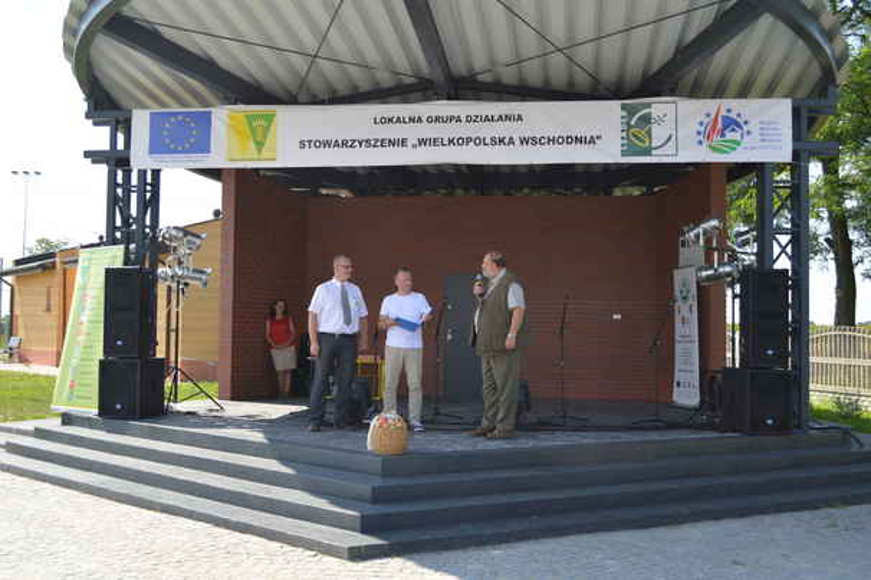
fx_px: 943
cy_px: 290
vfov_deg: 34.2
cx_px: 436
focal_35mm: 39
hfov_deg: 49.6
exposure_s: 1/200
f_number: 5.6
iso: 100
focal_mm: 26
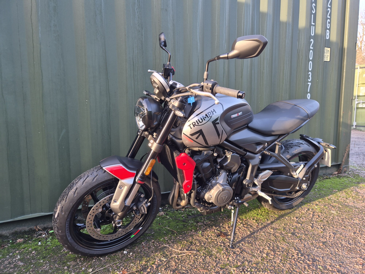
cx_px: 182
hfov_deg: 73.9
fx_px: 243
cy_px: 137
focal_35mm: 23
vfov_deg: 58.9
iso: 100
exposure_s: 1/180
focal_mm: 5.4
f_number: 1.8
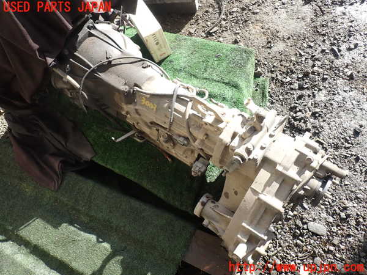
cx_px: 184
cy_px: 138
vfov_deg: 54.9
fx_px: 265
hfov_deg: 69.4
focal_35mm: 25
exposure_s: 1/200
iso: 100
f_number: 2.8
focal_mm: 4.5
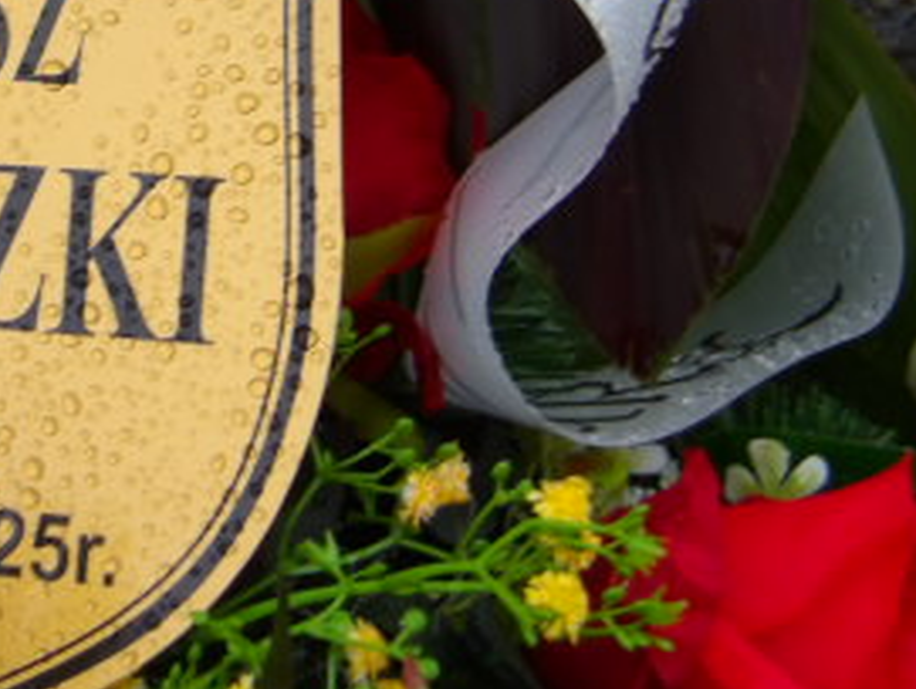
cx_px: -74
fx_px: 3312
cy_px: 84
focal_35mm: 125
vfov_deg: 11.8
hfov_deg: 15.4
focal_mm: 9.4
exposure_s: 1/81
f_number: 4.2
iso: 100
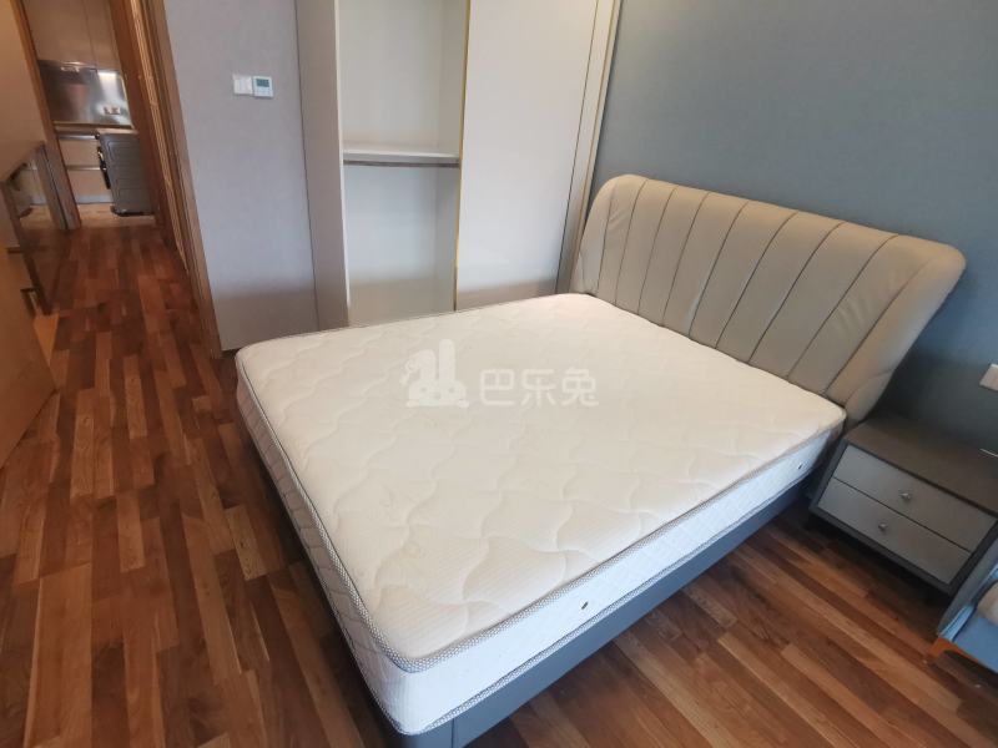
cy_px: 374
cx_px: 499
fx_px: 490
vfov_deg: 74.7
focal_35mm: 17
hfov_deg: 91.0
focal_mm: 2.26
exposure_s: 1/33.3
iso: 200
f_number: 2.2
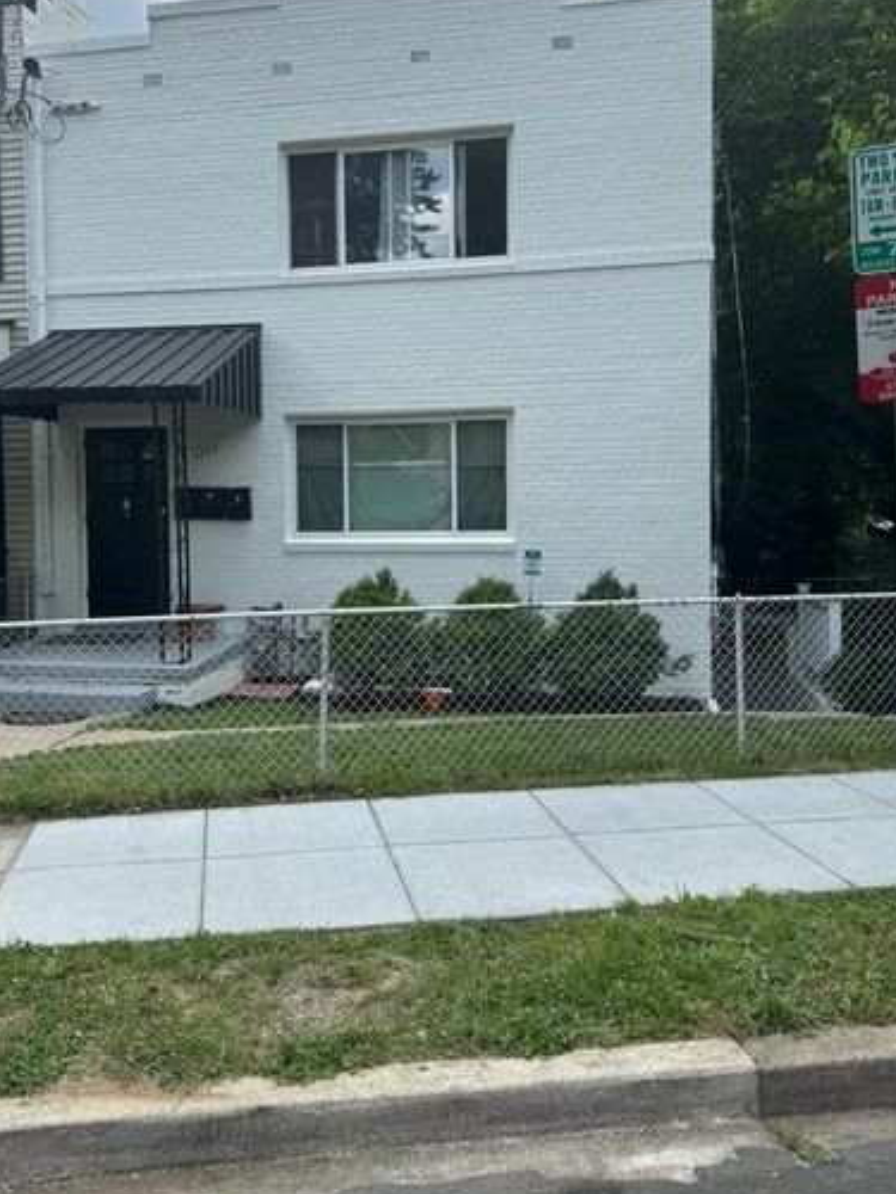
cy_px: 534
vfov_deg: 56.7
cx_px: 358
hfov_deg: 43.9
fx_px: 1104
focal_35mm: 32
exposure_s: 1/2604
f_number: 1.78
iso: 80
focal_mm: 6.76
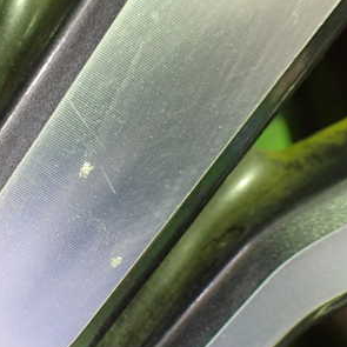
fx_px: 612
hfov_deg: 30.4
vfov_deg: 31.4
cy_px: 233
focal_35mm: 54
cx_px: 45
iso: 800
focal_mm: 5.4
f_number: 2.3
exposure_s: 1/30
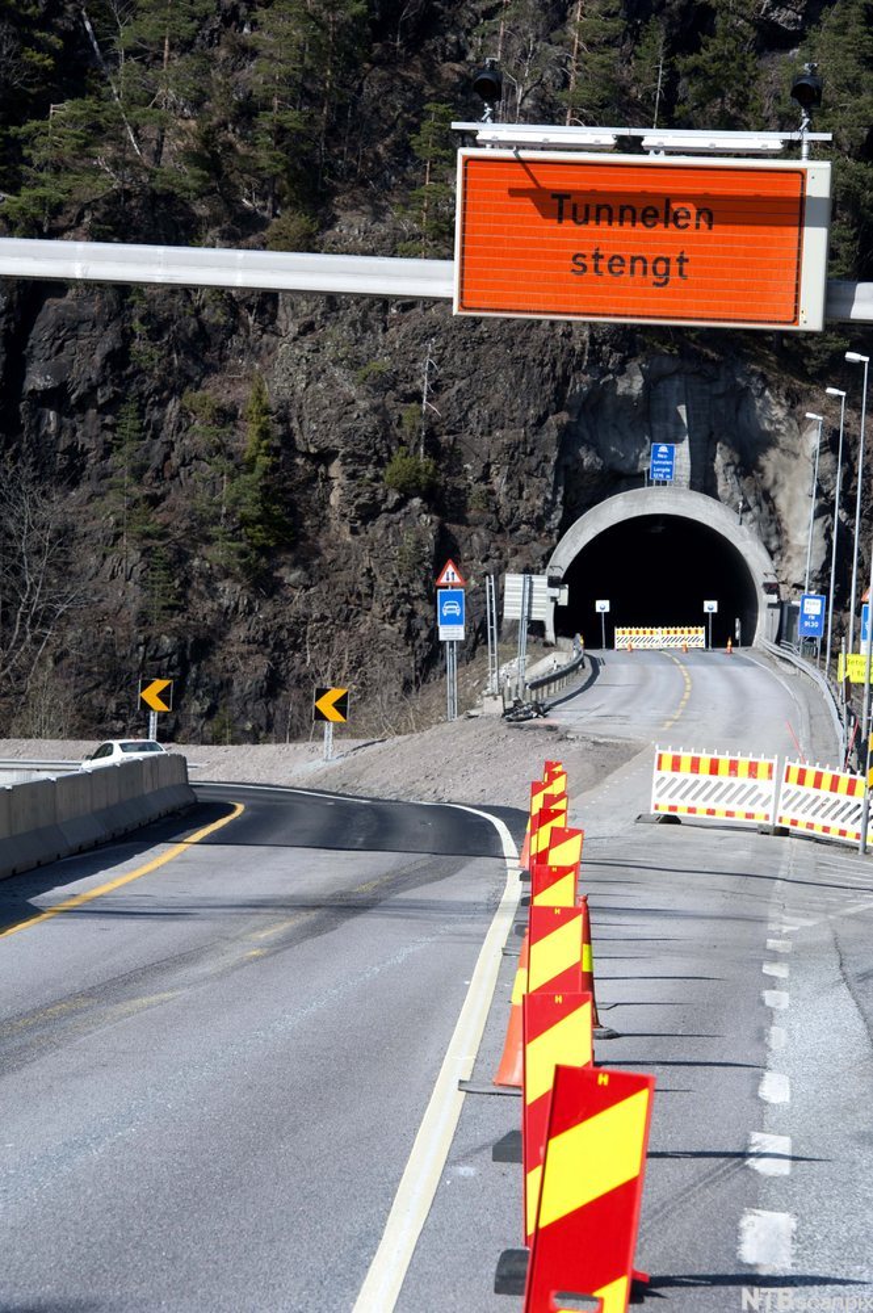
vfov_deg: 14.2
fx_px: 5283
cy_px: 656
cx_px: 436
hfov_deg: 9.4
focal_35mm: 145
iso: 640
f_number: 13
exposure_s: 1/640
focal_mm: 145
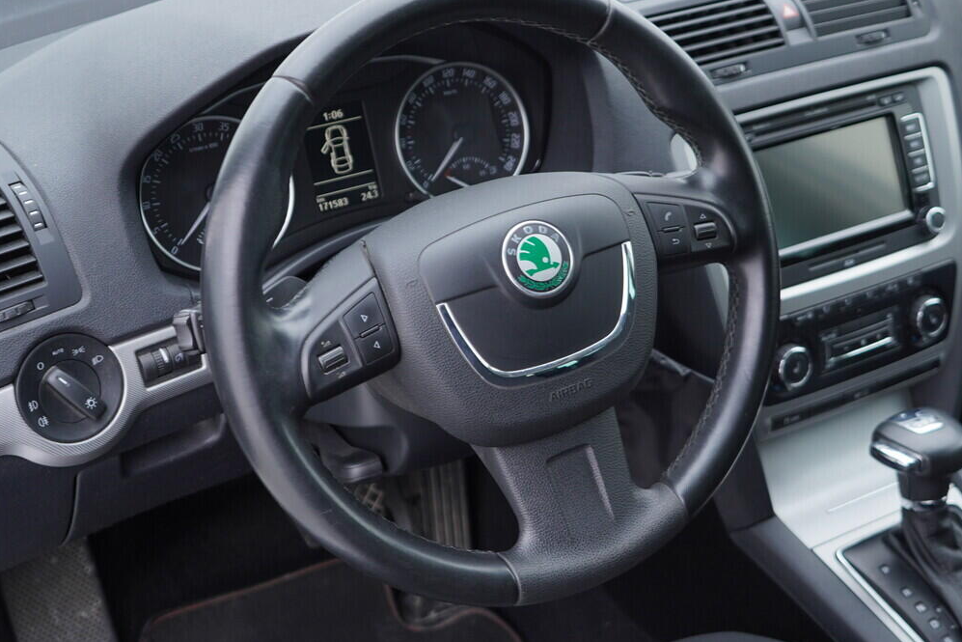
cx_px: 521
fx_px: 1390
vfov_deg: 26.0
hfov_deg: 38.2
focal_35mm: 52
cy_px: 292
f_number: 2.8
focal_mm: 24
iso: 125
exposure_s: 1/40
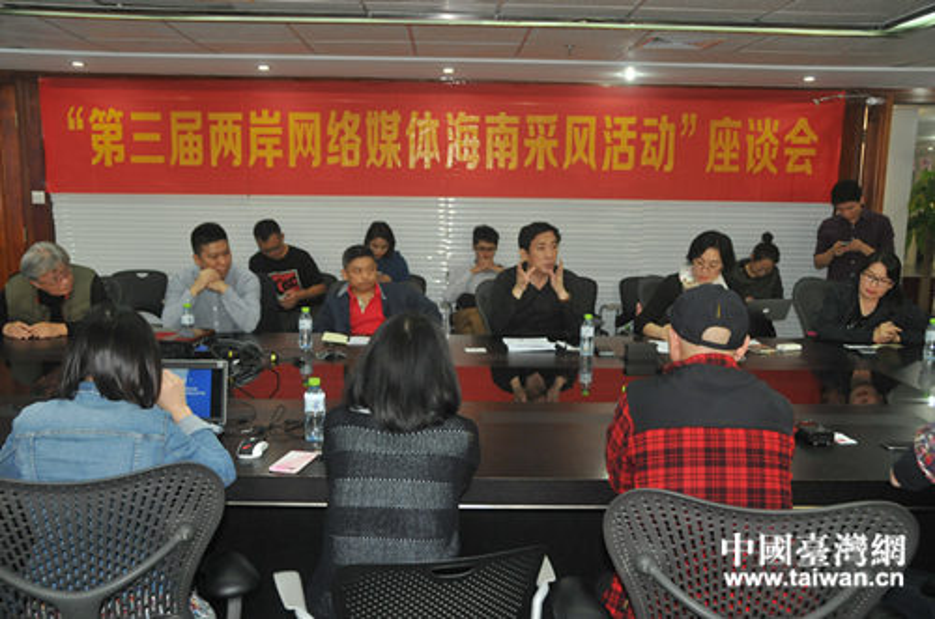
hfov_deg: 57.3
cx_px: 468
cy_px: 310
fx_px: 855
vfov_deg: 39.8
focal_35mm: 33
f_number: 5
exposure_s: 1/60
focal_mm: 22
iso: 800
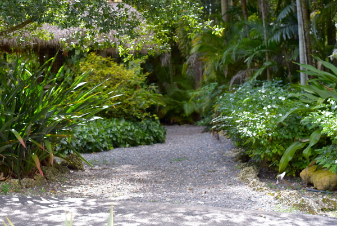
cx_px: 168
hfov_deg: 27.0
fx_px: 703
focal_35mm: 75
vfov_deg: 18.2
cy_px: 113
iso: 200
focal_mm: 50
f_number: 2.8
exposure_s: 1/400
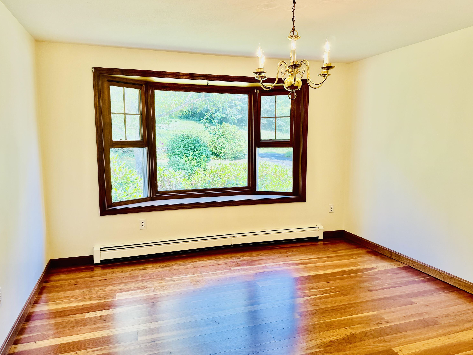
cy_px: 175
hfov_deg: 69.4
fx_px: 342
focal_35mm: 25
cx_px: 235
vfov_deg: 54.9
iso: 125
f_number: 1.78
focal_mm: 6.76
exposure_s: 1/224
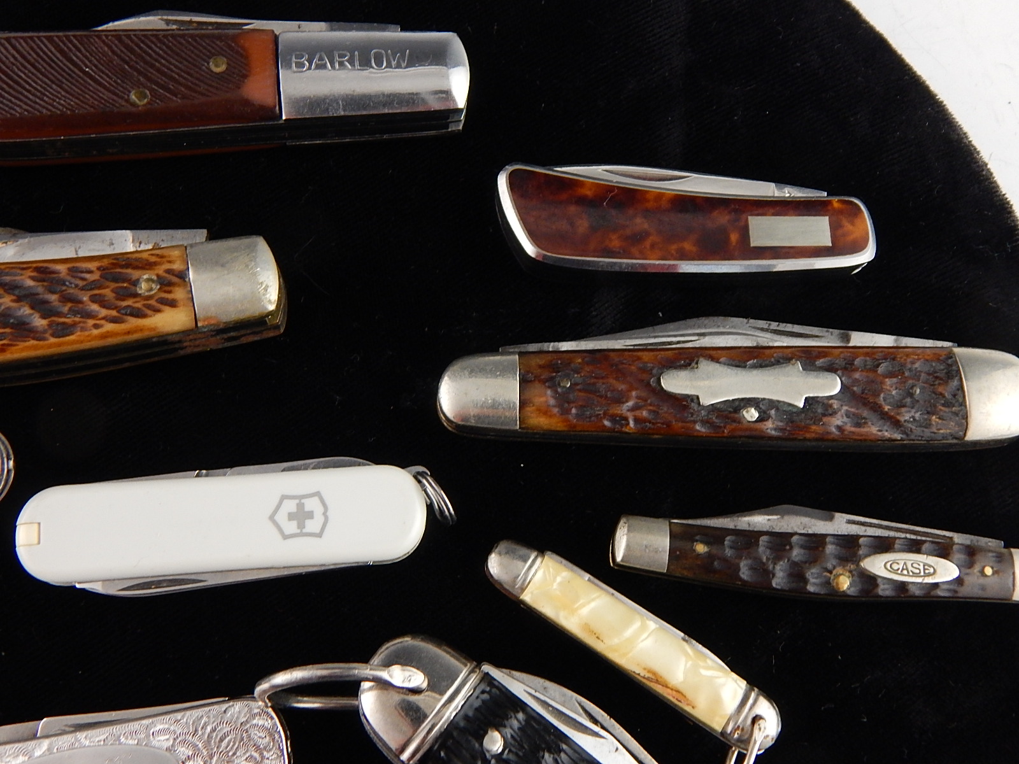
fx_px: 1119
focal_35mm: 38
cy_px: 382
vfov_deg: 37.7
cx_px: 510
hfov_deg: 49.0
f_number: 3.4
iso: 400
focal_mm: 6.8
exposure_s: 1/40
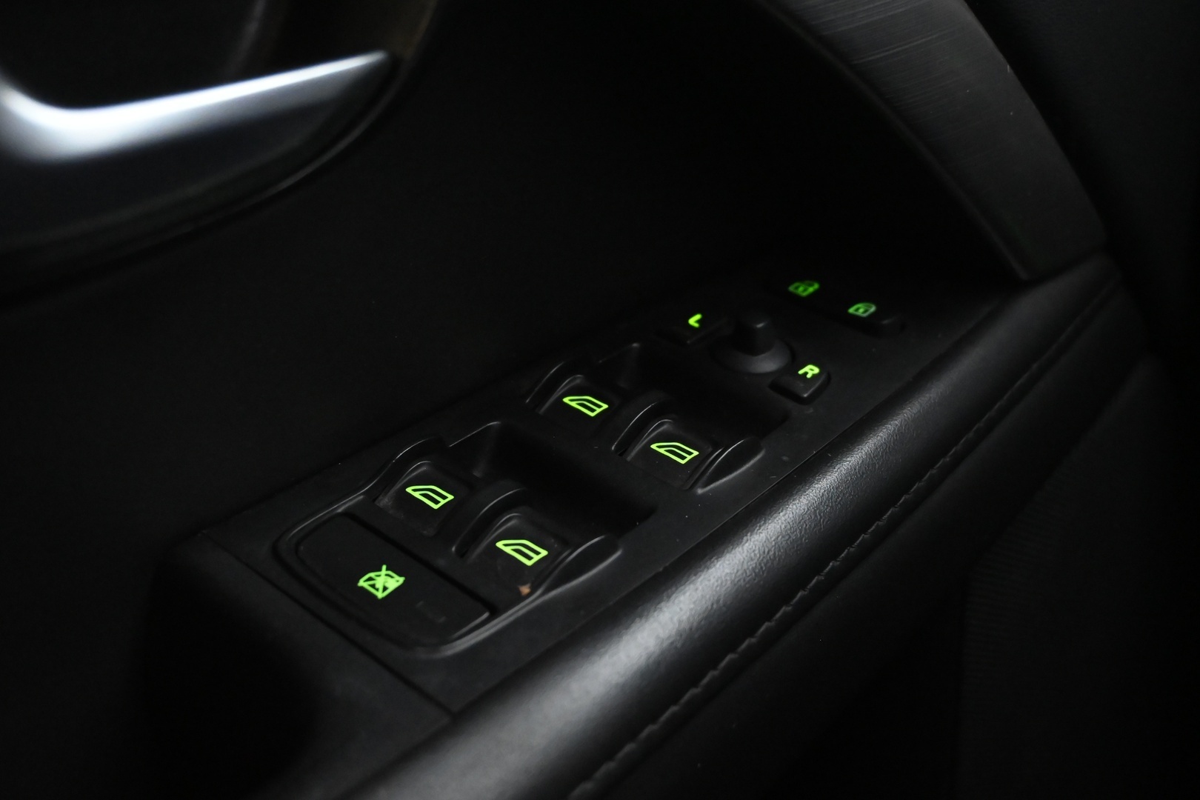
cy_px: 400
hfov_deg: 46.4
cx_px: 600
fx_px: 1400
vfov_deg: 31.9
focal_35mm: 42
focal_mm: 28
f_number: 4.5
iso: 6400
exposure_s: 1/25
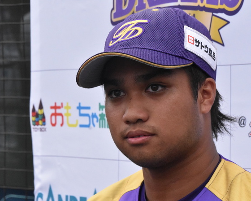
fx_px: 1419
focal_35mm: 191
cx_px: 143
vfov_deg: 8.1
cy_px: 106
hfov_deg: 10.1
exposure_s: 1/1600
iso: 5000
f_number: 10
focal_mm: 100
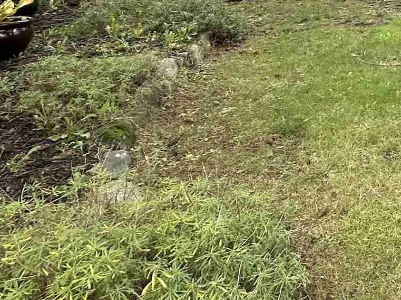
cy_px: -122
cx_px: 500
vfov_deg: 23.9
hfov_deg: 30.7
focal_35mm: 51
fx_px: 591
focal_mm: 2.22
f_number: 2.2
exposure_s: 1/186
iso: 40
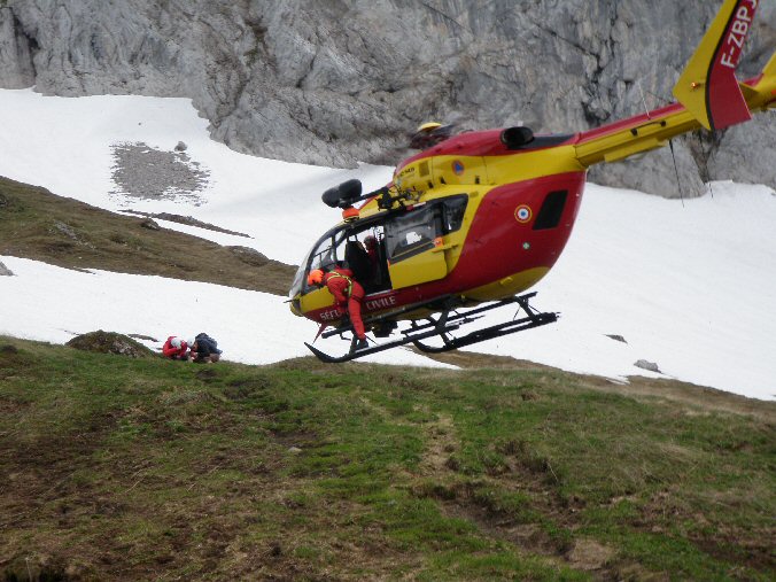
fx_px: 1098
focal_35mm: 49
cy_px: 291
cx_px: 388
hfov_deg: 38.9
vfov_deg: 29.7
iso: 50
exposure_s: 1/80
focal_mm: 8.89
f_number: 5.6
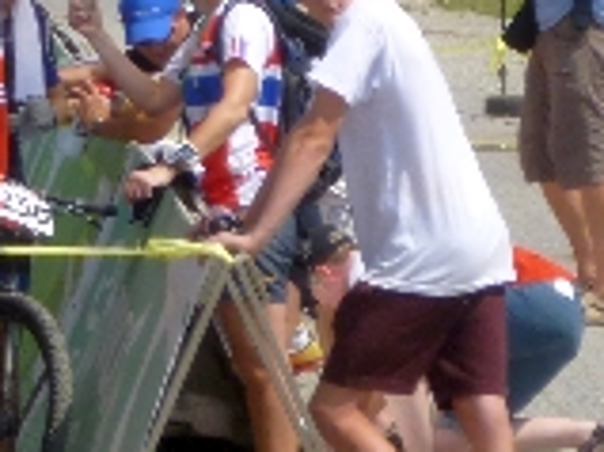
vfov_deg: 3.7
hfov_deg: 4.8
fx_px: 7026
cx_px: -908
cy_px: -152
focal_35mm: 403
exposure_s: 1/400
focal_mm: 14.2
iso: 100
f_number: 4.9
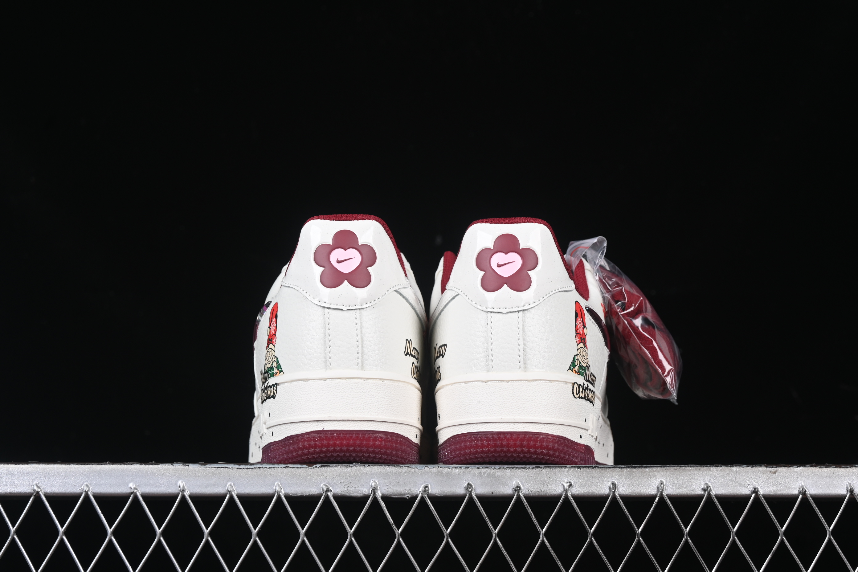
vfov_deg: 18.2
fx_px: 1787
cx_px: 429
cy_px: 286
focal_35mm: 75
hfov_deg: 27.0
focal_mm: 50
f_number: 8
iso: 160
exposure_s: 1/80
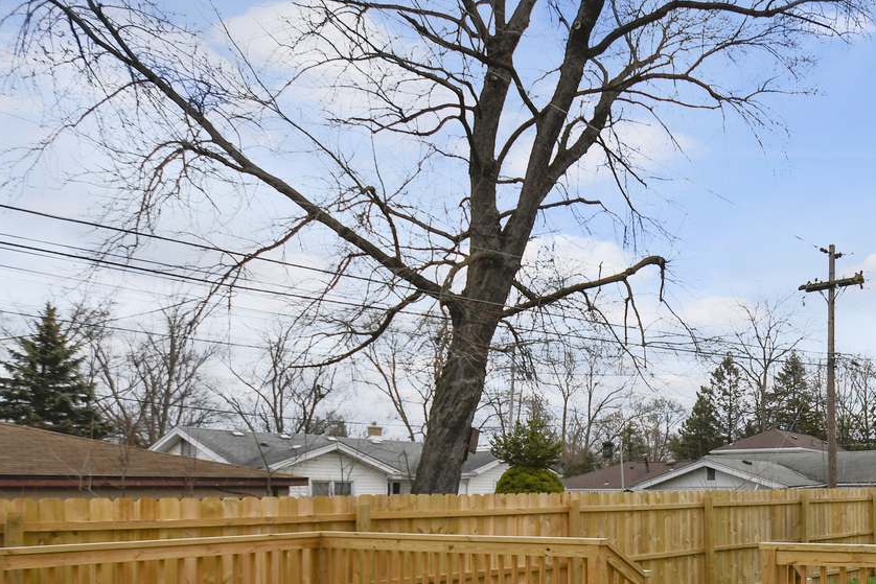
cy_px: 482
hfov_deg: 55.2
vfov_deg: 42.6
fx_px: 706
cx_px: 790
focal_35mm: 29
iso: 200
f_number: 3.5
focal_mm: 10
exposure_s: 1/8000
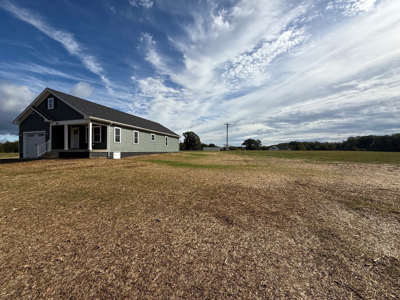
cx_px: 200
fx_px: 162
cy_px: 150
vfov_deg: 85.7
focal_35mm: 14
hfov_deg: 102.1
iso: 50
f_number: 2.2
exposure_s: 1/4425
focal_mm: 2.22
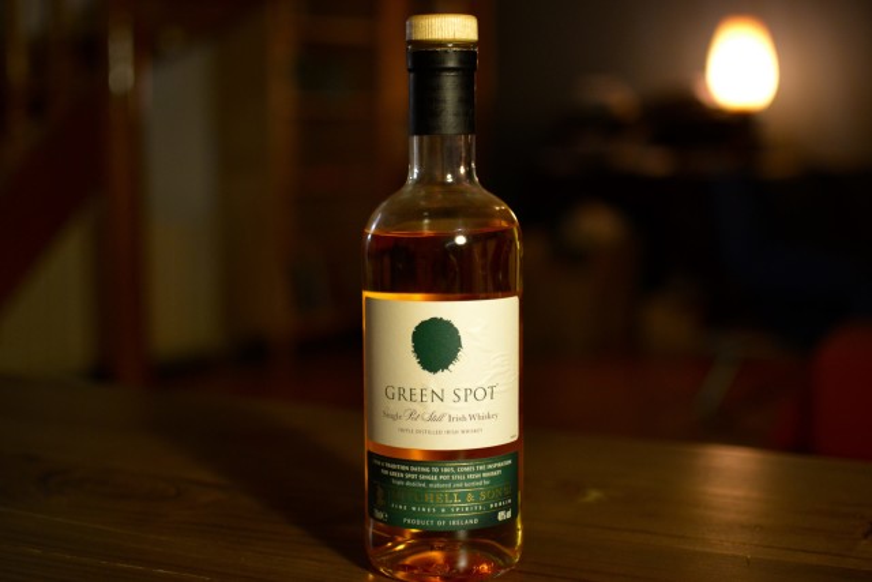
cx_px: 436
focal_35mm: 52
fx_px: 1272
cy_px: 291
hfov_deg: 37.8
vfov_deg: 25.8
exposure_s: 1/40
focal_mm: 35
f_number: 1.8
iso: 800
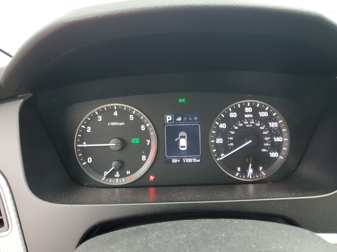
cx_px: 168
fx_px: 253
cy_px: 126
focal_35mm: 26
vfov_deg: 53.1
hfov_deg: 67.3
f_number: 1.5
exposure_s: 1/60.2
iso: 211
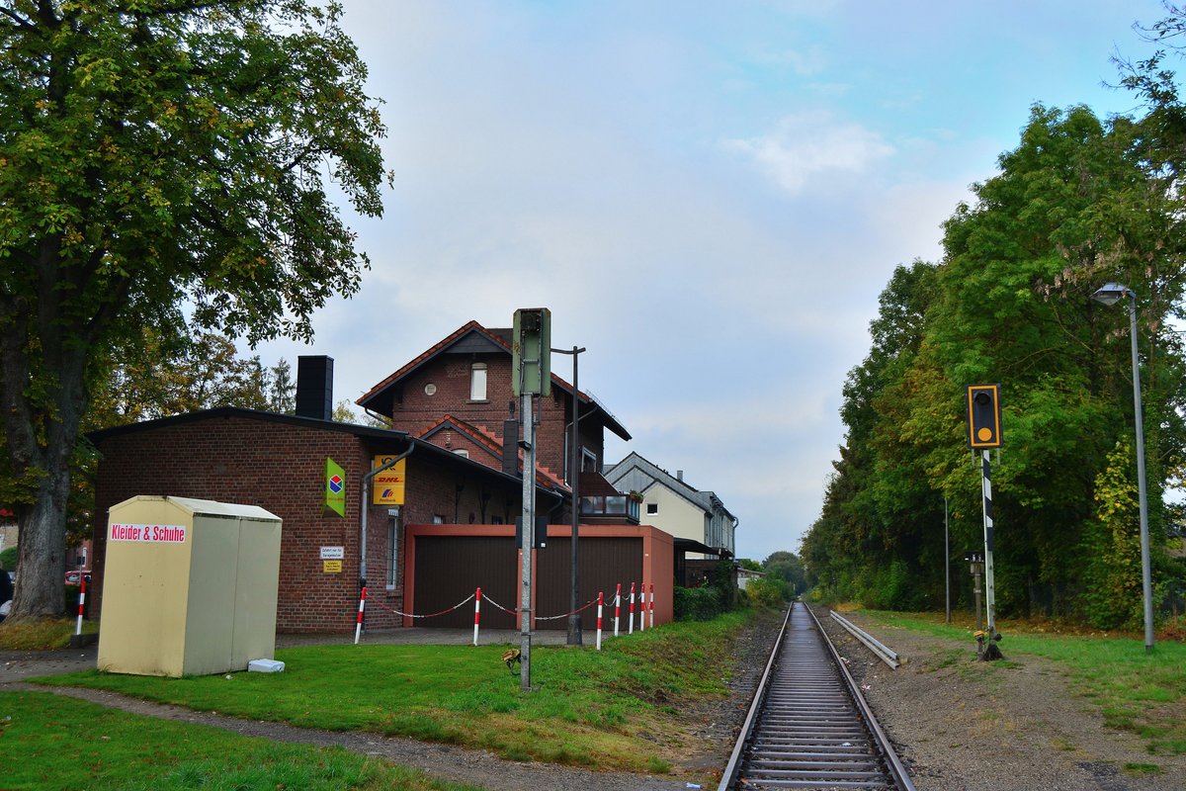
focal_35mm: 39
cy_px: 396
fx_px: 1285
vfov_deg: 34.2
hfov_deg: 49.6
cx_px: 593
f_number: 5
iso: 320
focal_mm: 26
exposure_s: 1/640
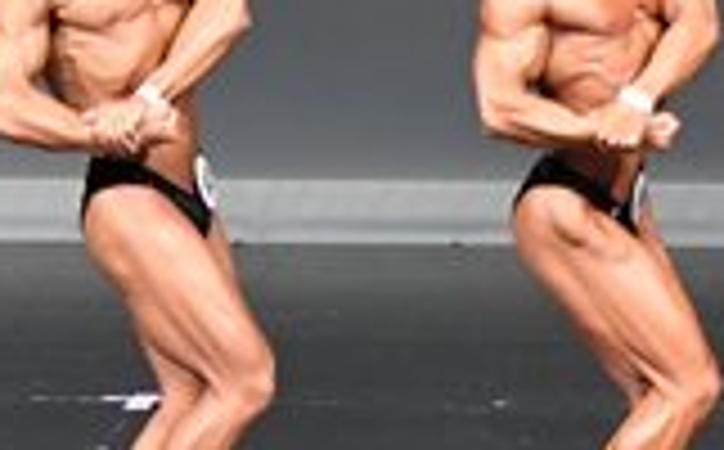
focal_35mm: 772
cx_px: -115
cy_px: 104
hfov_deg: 2.7
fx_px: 15206
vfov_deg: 1.7
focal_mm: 105
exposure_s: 1/400
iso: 6400
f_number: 5.6
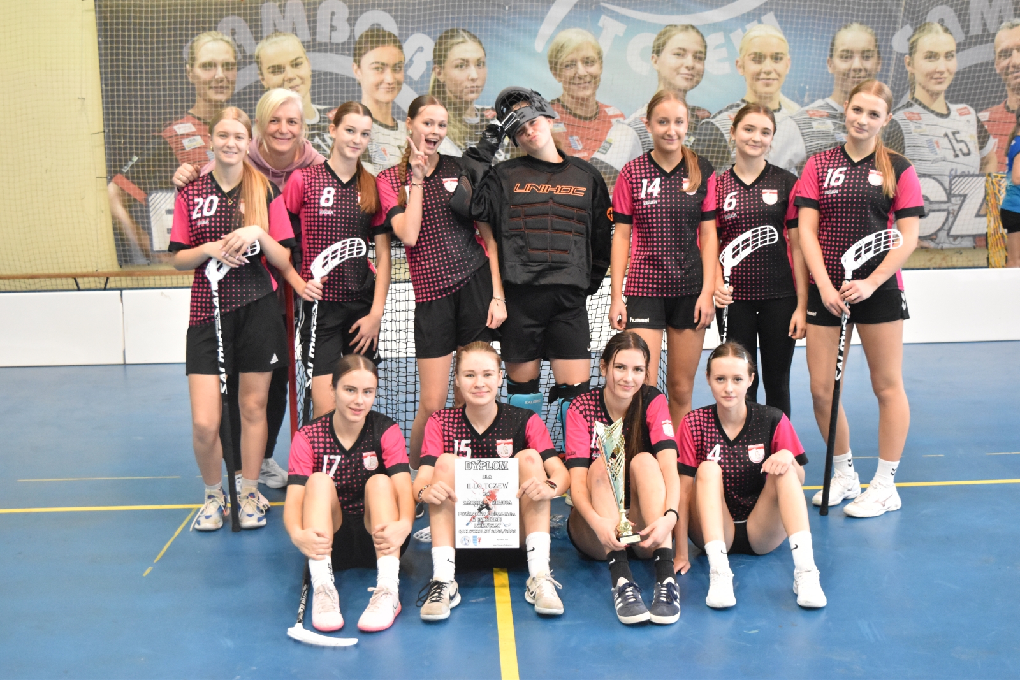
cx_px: 510
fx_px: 1445
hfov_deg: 38.9
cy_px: 340
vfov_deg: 26.5
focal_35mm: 51
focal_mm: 34
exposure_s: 1/100
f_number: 5
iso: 5000
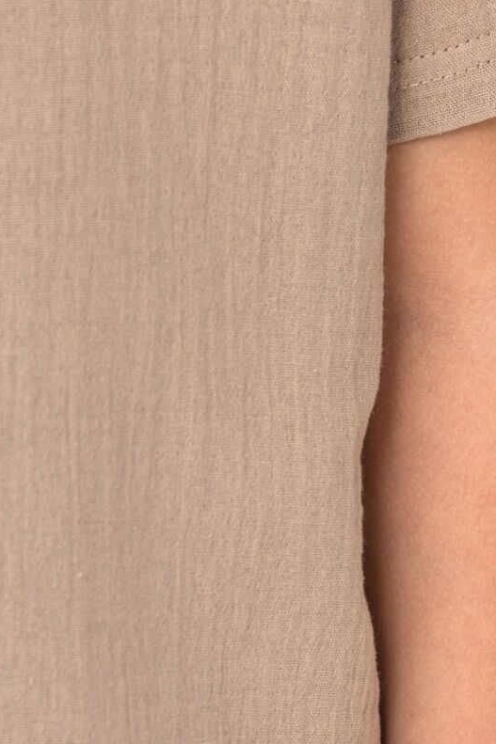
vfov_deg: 4.5
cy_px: -27
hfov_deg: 3.0
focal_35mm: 455
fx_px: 9407
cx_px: 208
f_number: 8
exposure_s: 1/125
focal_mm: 200
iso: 160
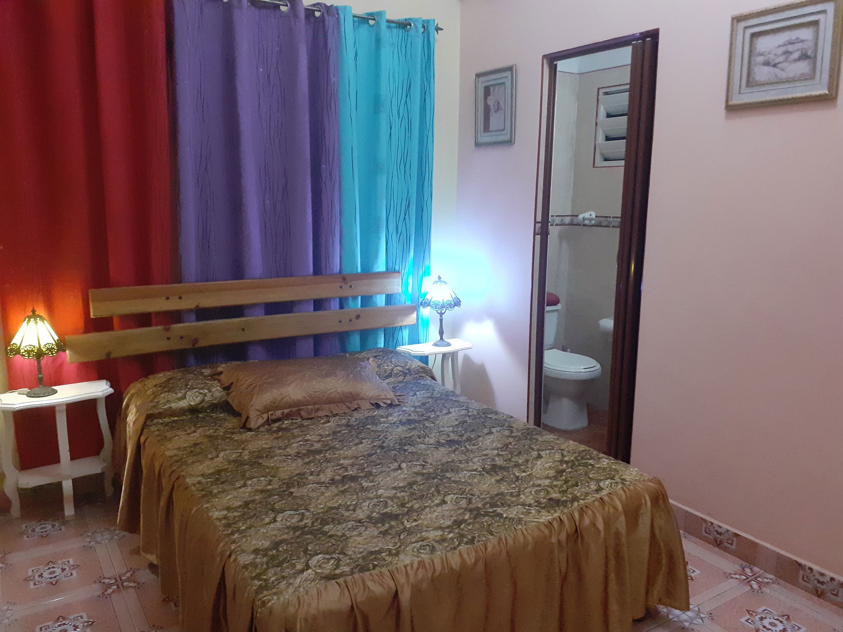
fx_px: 658
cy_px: 316
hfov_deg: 65.3
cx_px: 422
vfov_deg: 51.4
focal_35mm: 27
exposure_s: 1/25
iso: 640
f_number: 1.9
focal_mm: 3.6
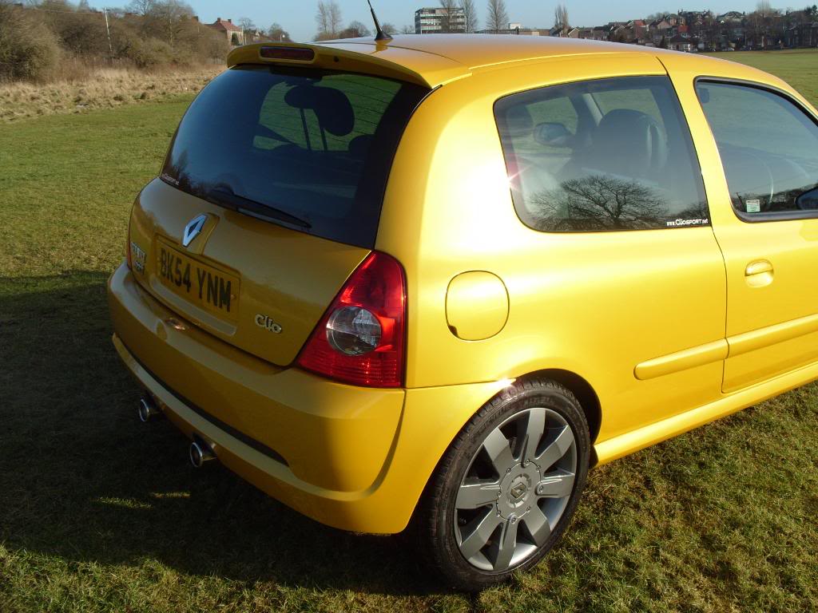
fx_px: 827
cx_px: 409
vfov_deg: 40.7
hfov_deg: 52.6
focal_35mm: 35
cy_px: 306
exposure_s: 1/350
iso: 80
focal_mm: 7.8
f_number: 5.7
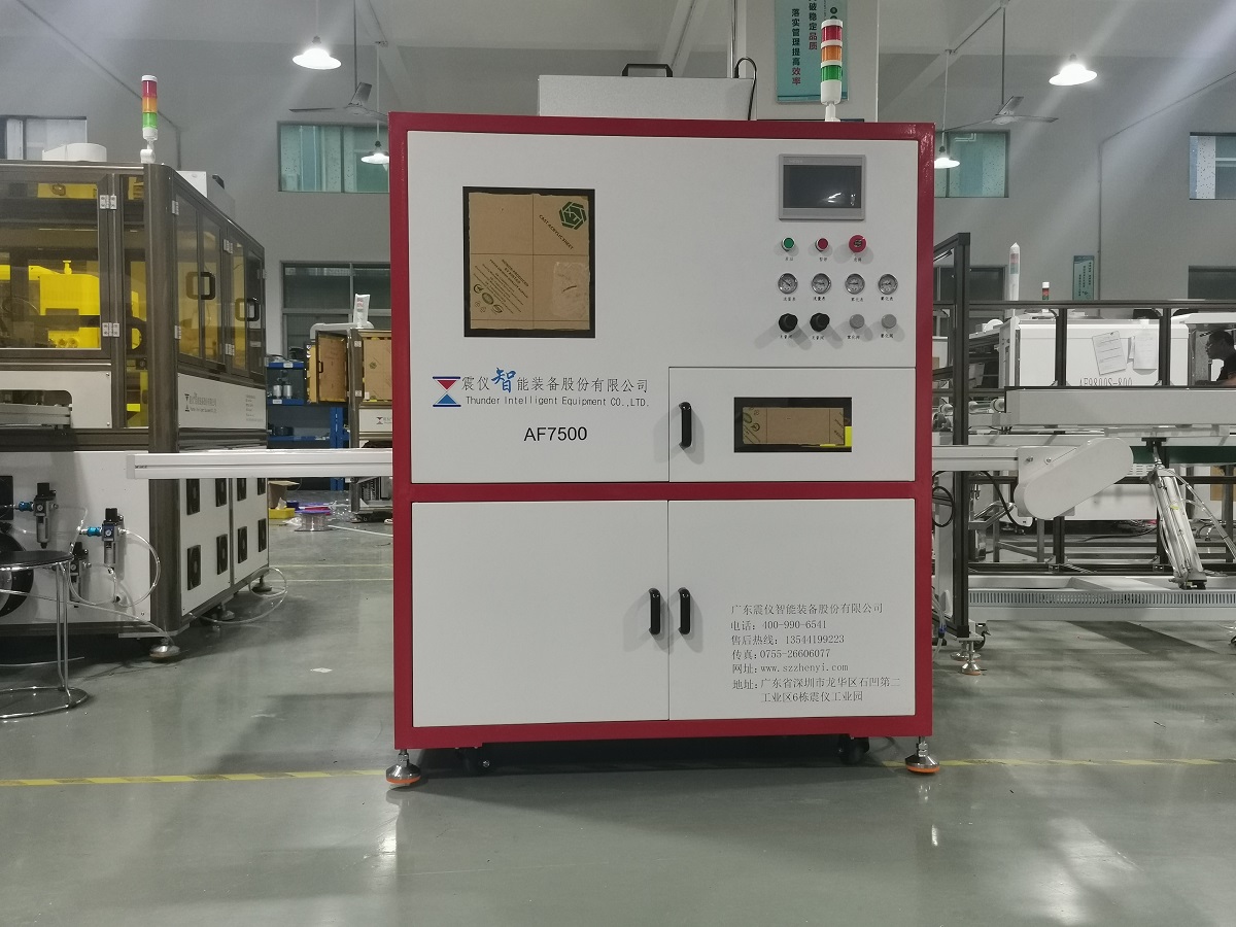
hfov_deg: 60.0
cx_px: 618
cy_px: 464
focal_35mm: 30
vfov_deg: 46.8
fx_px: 1071
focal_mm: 4.75
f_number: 1.8
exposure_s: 1/50
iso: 250
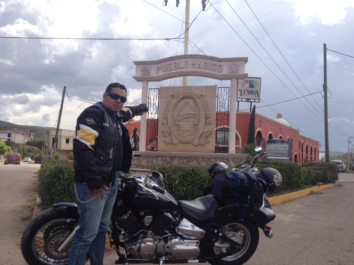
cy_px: 132
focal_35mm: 35
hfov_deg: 52.6
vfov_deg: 40.7
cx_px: 177
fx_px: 358
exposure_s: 1/1255
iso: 50
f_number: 2.4
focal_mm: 4.28
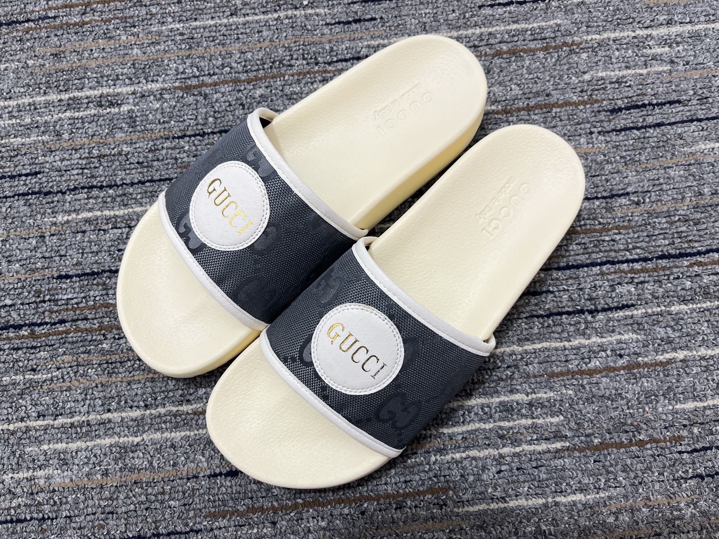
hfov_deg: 67.3
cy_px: 270
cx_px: 360
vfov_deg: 53.1
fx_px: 540
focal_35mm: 26
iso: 125
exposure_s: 1/100
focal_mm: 5.1
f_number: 1.6
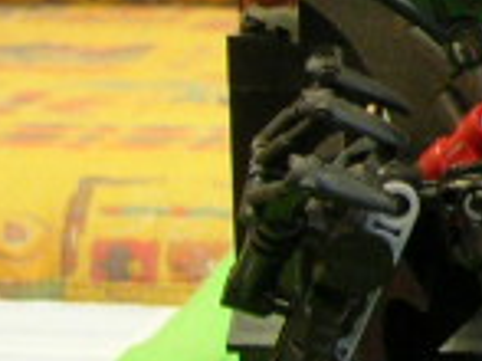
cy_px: -56
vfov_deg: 5.6
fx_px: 3687
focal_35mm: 265
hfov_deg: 6.6
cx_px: 1548
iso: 112
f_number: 2.8
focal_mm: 7.8
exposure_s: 1/4.1
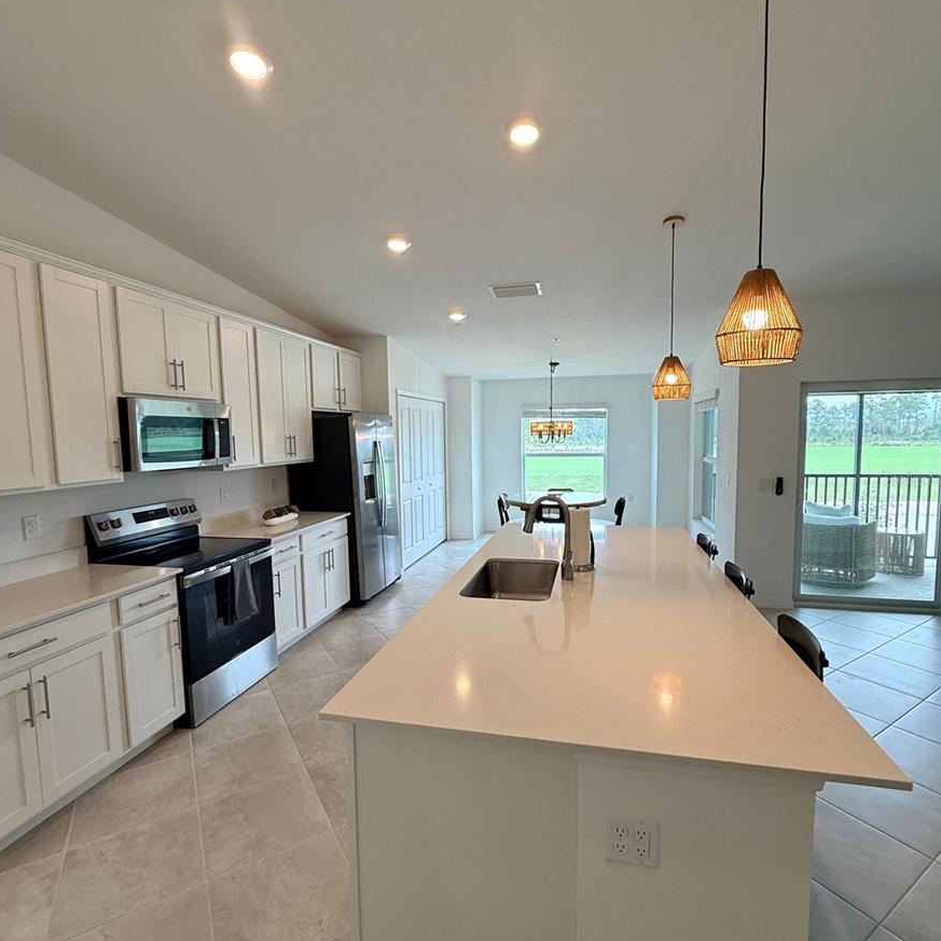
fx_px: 523
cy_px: 479
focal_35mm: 17
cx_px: 475
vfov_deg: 84.0
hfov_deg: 84.0
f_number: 2.2
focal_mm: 2.22
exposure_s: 1/120
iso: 80
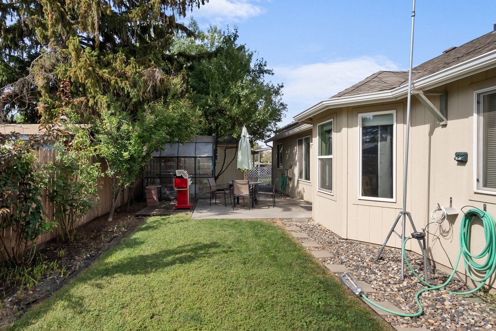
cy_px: 164
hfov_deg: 78.2
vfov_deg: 57.3
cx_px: 216
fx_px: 303
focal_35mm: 22
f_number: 13
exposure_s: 1/50
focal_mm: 16
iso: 100
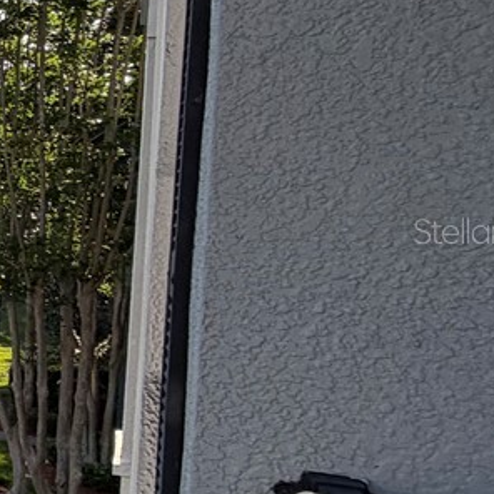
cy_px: 230
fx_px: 1082
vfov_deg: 25.7
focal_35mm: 67
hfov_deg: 14.1
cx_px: -764
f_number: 2.2
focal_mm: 2.22
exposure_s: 1/770
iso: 25
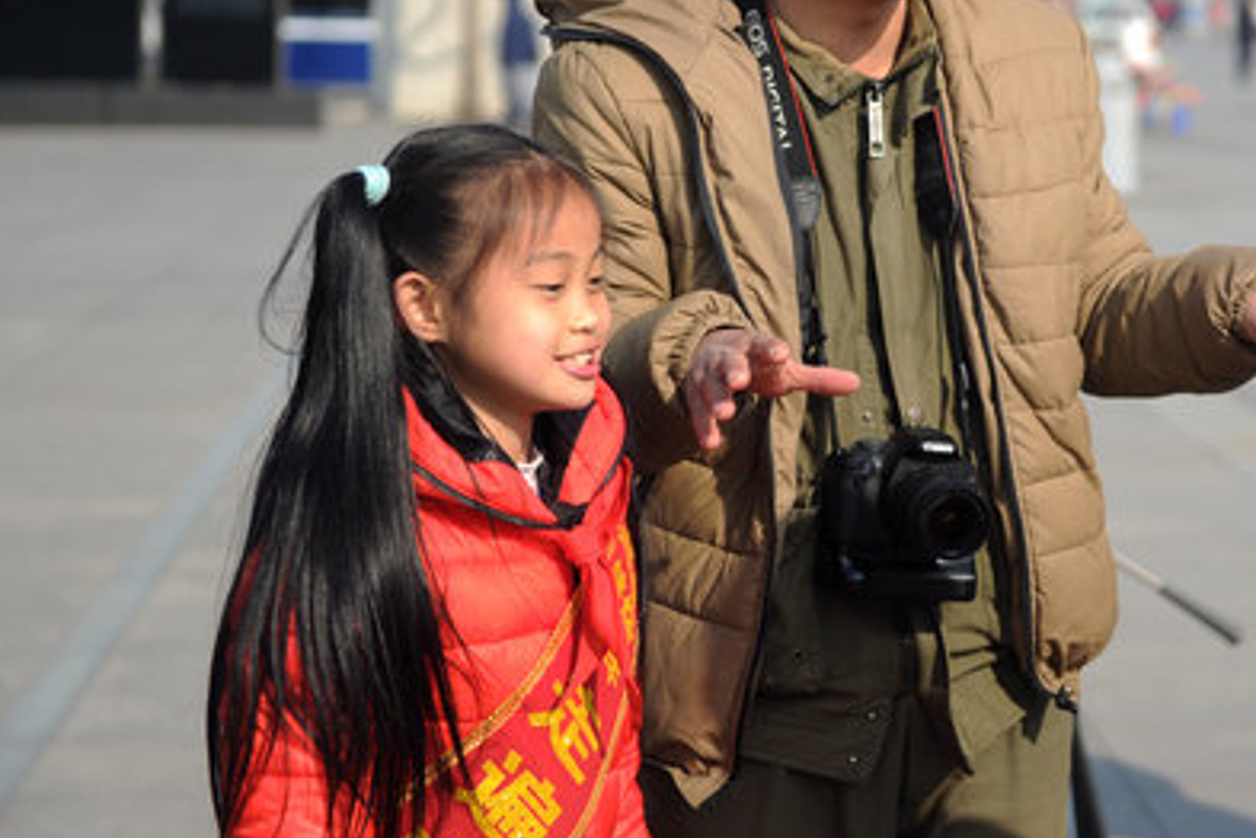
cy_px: 267
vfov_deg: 12.8
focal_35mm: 107
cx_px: 911
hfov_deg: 19.0
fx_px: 3733
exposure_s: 1/1000
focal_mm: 70
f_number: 3.5
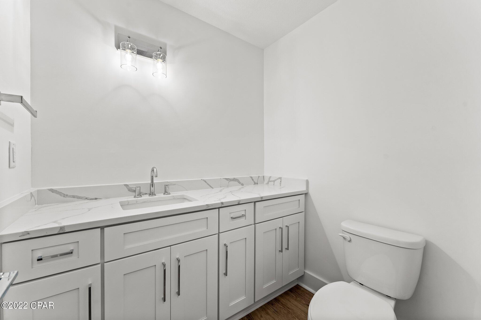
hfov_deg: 104.3
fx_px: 187
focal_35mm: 14
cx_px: 240
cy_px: 160
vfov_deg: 81.2
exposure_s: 1/8
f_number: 8
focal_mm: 14
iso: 400
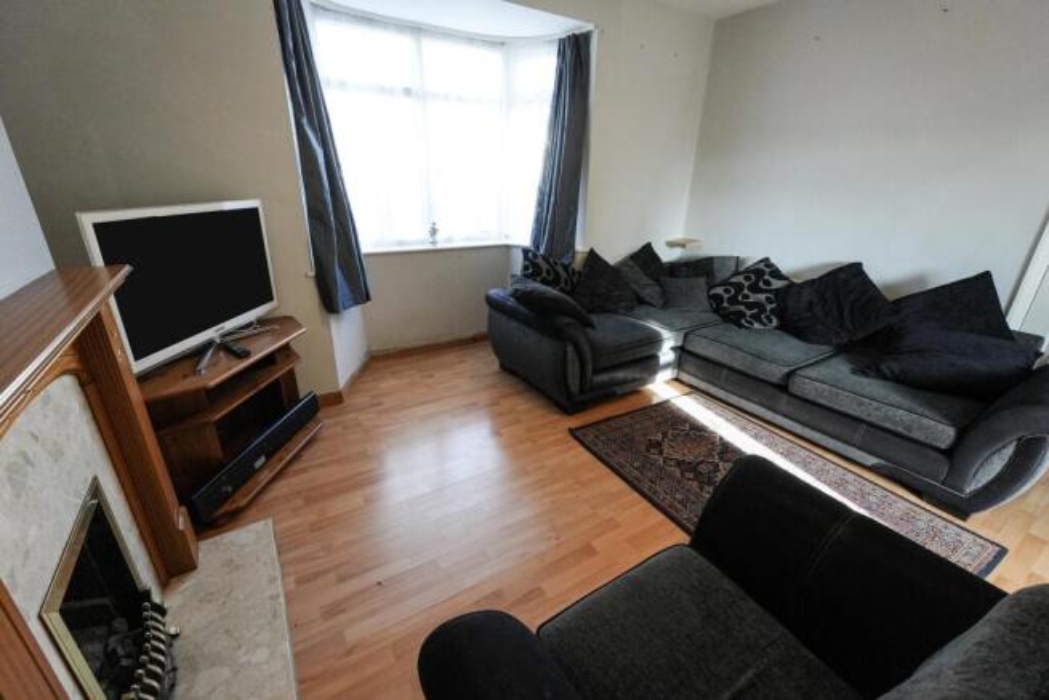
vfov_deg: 77.4
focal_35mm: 15
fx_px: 437
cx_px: 524
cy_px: 350
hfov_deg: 100.4
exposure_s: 1/160
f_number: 4
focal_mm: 10
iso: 1600
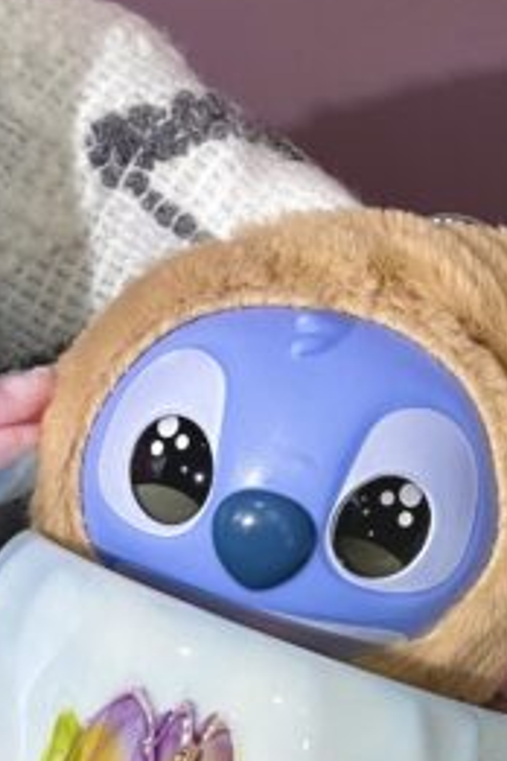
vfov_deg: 10.1
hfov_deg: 6.7
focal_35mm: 204
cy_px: 469
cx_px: -47
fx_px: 4309
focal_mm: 7.5
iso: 40
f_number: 2.2
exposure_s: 1/100
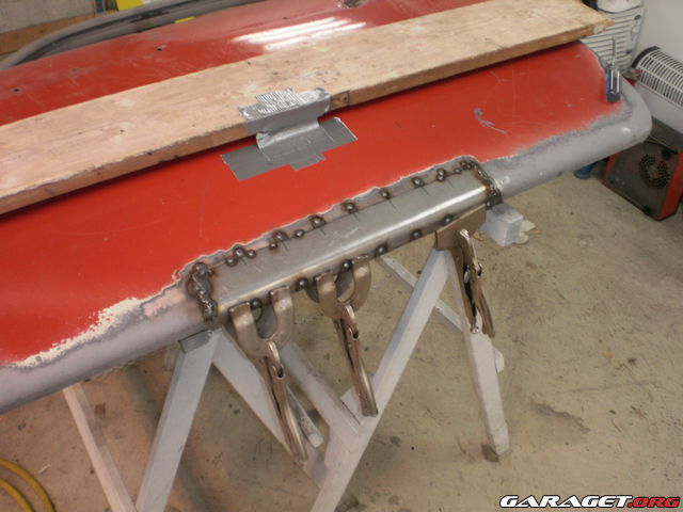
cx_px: 342
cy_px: 256
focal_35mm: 36
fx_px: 710
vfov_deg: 39.7
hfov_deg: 51.4
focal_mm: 6.3
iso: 125
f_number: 3.1
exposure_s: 1/30
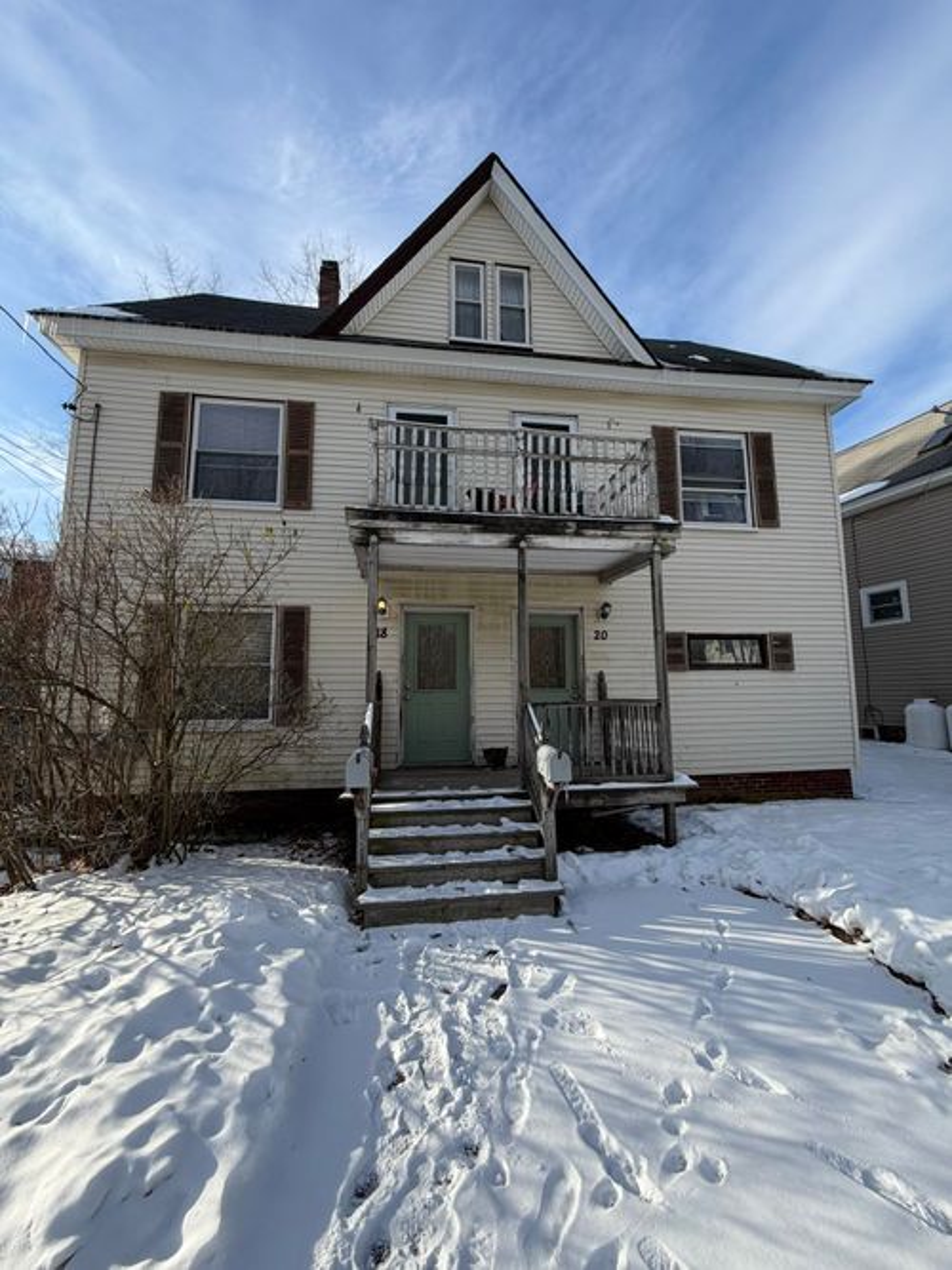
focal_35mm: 14
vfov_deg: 102.1
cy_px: 635
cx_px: 476
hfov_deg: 85.7
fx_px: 514
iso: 32
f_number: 2.2
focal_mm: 2.22
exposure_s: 1/770
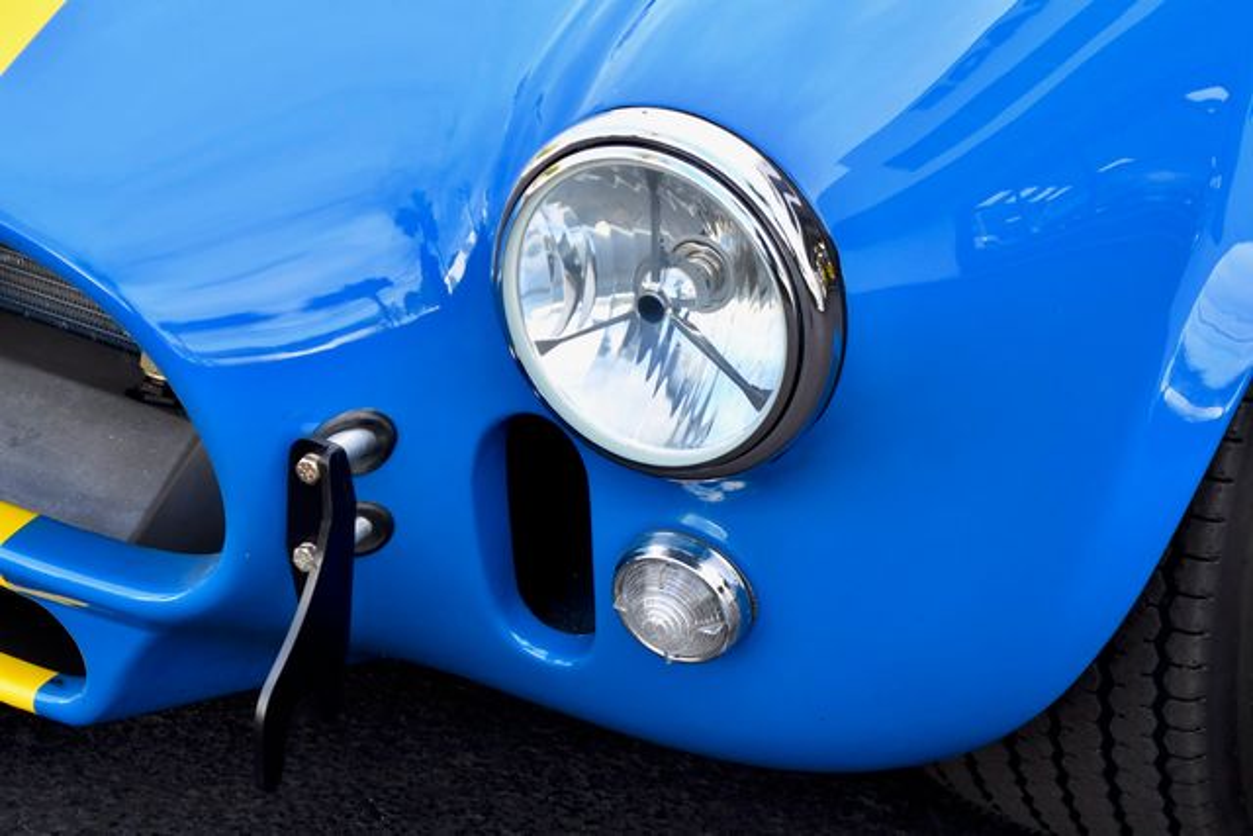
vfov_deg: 13.0
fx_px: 3655
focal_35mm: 105
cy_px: 418
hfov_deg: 19.5
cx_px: 626
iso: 400
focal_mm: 70
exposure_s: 1/125
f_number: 7.1
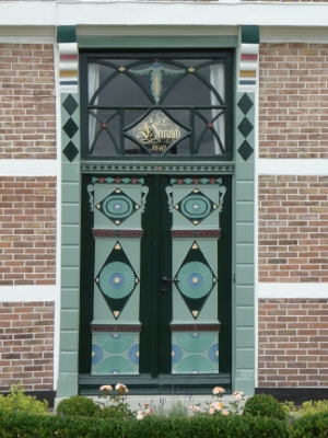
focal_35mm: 112
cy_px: 219
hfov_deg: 13.2
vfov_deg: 17.6
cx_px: 164
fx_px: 1415
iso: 100
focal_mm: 19.1
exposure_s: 1/320
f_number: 4.7
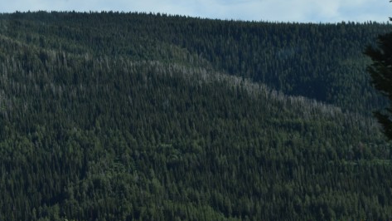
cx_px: 93
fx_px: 1414
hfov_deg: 15.7
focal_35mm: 136
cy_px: -2
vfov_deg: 8.9
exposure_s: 1/400
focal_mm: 40
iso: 200
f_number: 10
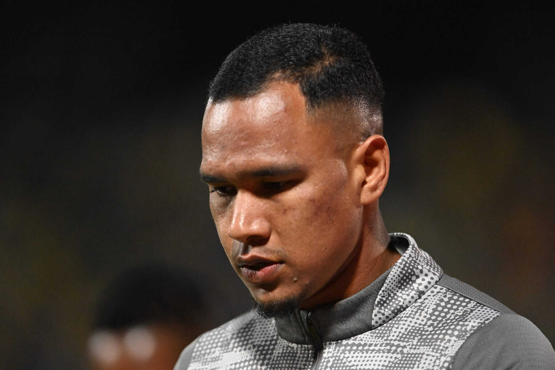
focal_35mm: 400
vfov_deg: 3.4
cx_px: 278
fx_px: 6166
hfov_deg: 5.2
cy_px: 185
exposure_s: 1/1000
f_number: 3.5
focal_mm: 400
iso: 8000
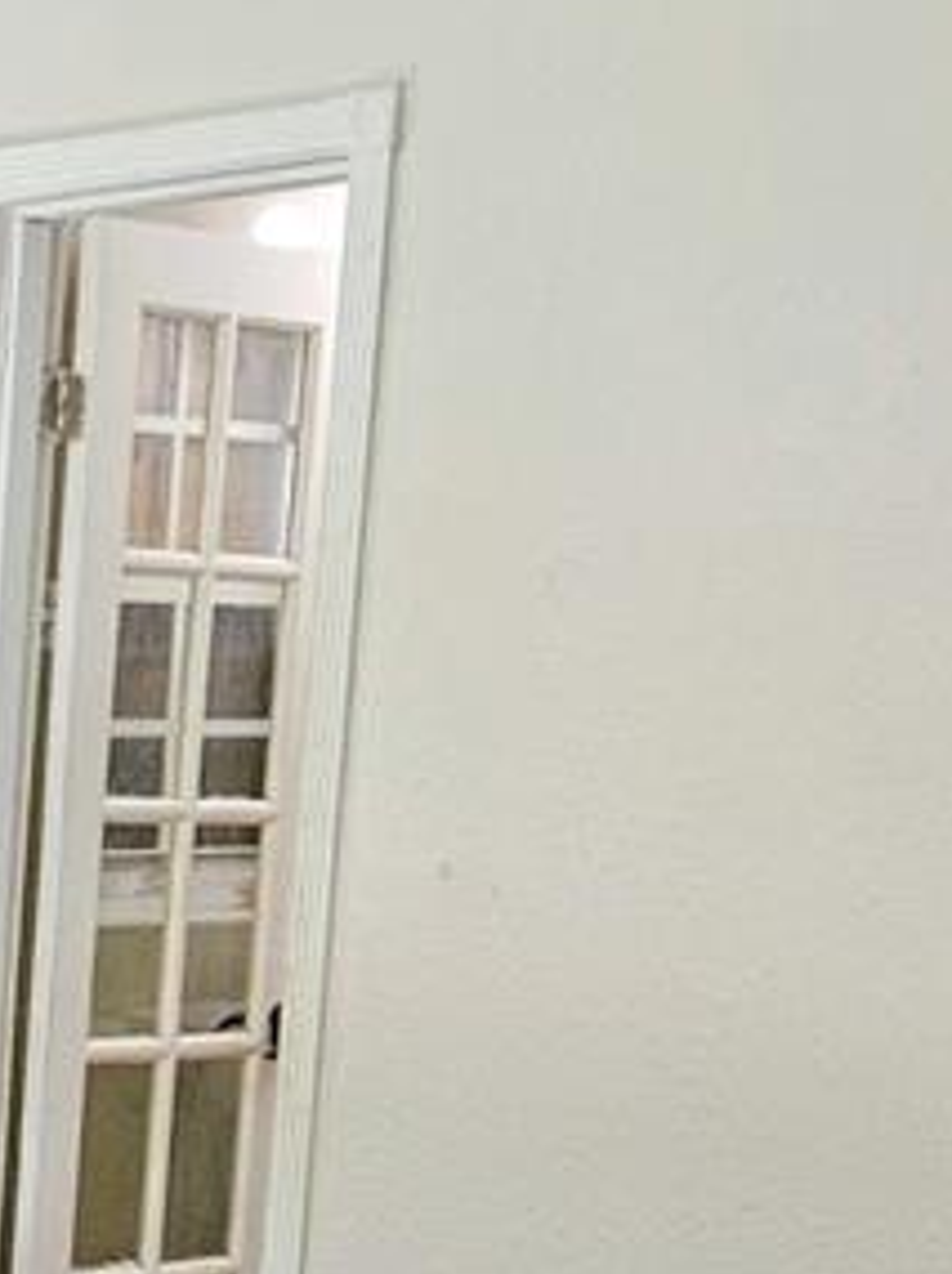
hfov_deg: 14.2
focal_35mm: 97
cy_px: 1565
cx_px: -501
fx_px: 3565
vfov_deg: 19.0
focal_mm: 5.4
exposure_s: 1/120
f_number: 1.8
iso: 640
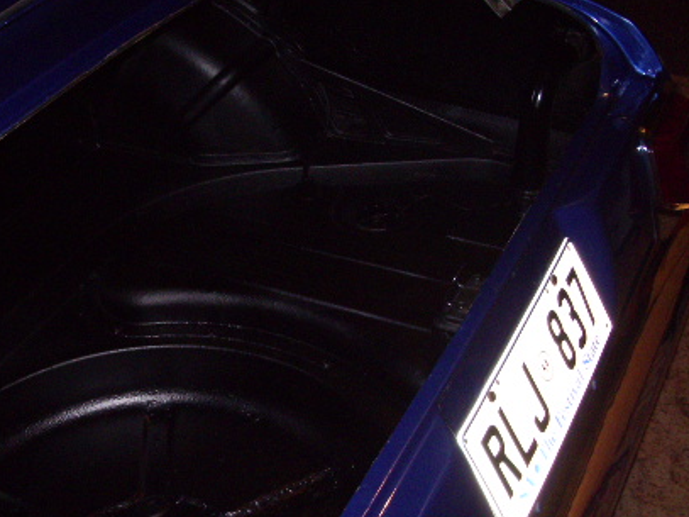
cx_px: 174
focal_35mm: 55
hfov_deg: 34.2
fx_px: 1094
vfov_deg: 26.5
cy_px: 305
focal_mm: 5.8
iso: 160
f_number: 2.6
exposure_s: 1/40
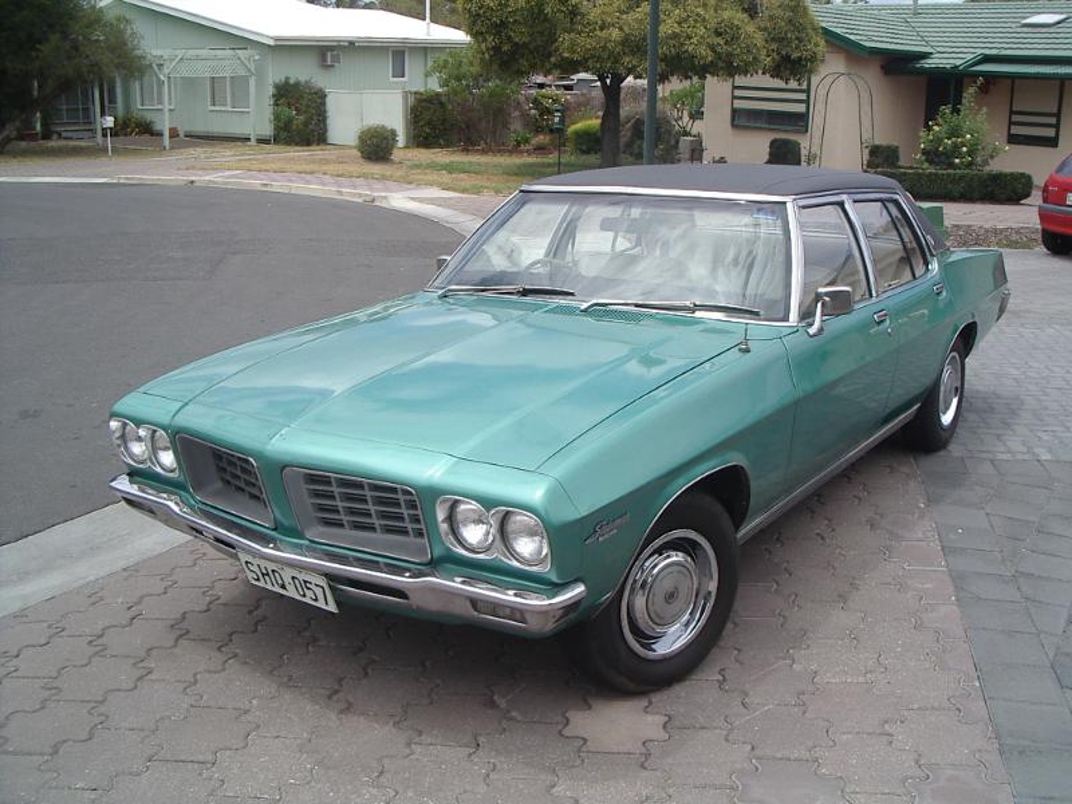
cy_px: 402
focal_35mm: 38
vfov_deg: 37.7
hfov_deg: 49.0
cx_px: 536
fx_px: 1177
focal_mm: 5.8
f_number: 4.8
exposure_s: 1/400
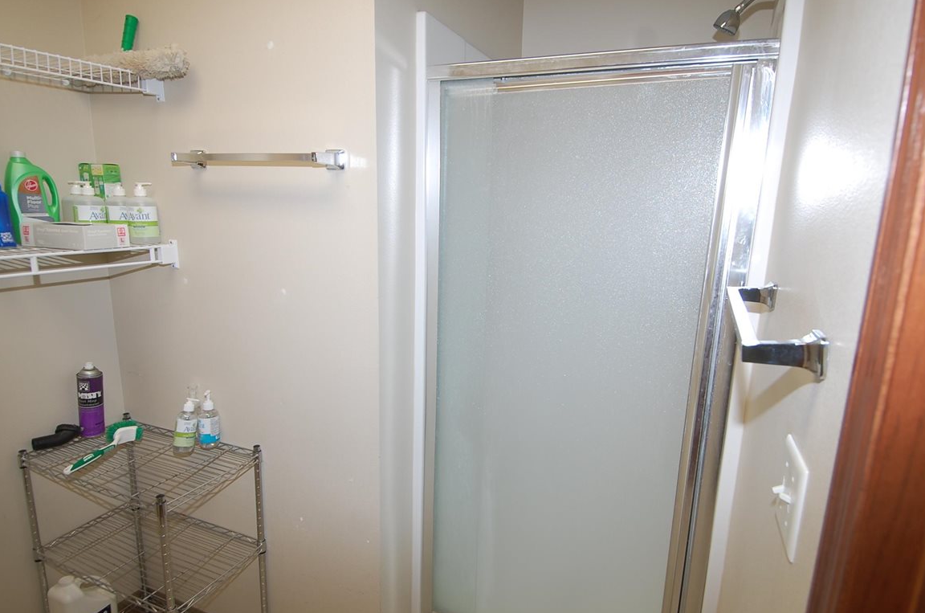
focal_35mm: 40
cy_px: 319
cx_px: 460
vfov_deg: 33.3
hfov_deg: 48.5
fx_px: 1026
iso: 200
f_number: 4
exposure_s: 1/60
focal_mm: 24
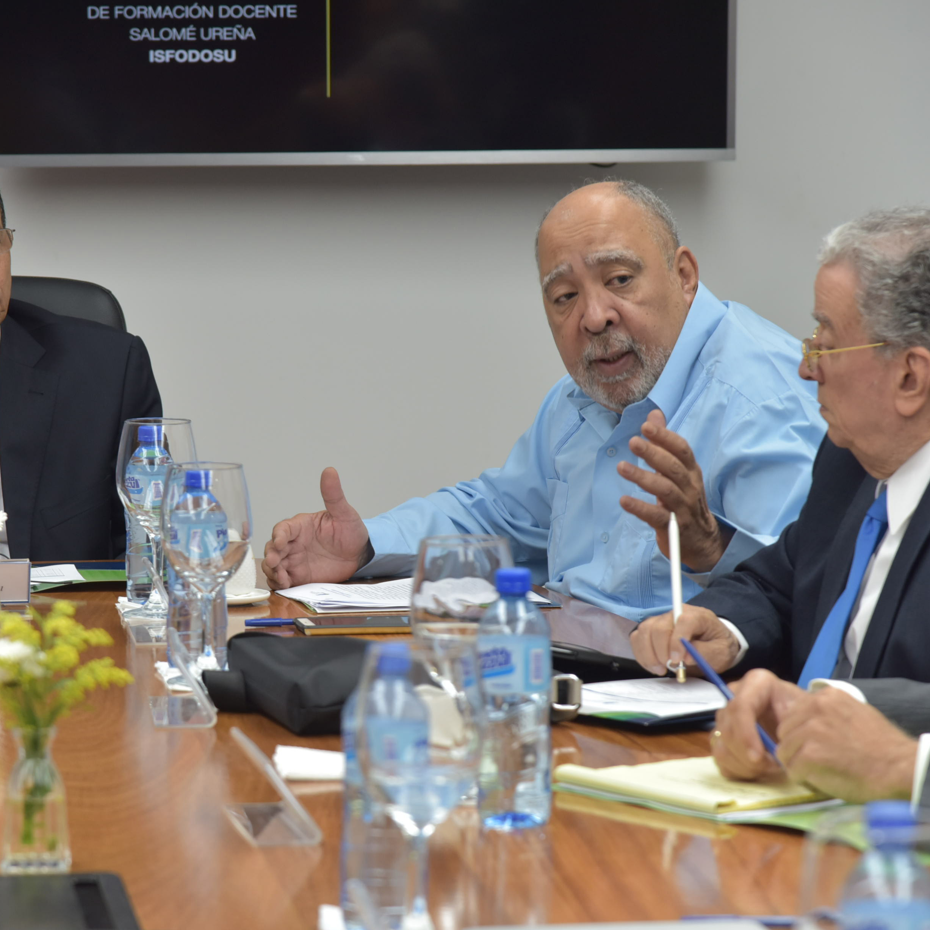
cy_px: 465
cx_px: 318
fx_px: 4651
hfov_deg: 11.4
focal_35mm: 153
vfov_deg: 11.4
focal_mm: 120
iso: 1000
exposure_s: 1/100
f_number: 5.6
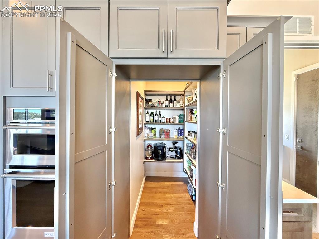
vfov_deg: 85.6
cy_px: 120
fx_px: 129
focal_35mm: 14
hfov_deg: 102.1
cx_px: 160
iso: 400
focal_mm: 2.22
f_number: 2.2
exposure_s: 1/60
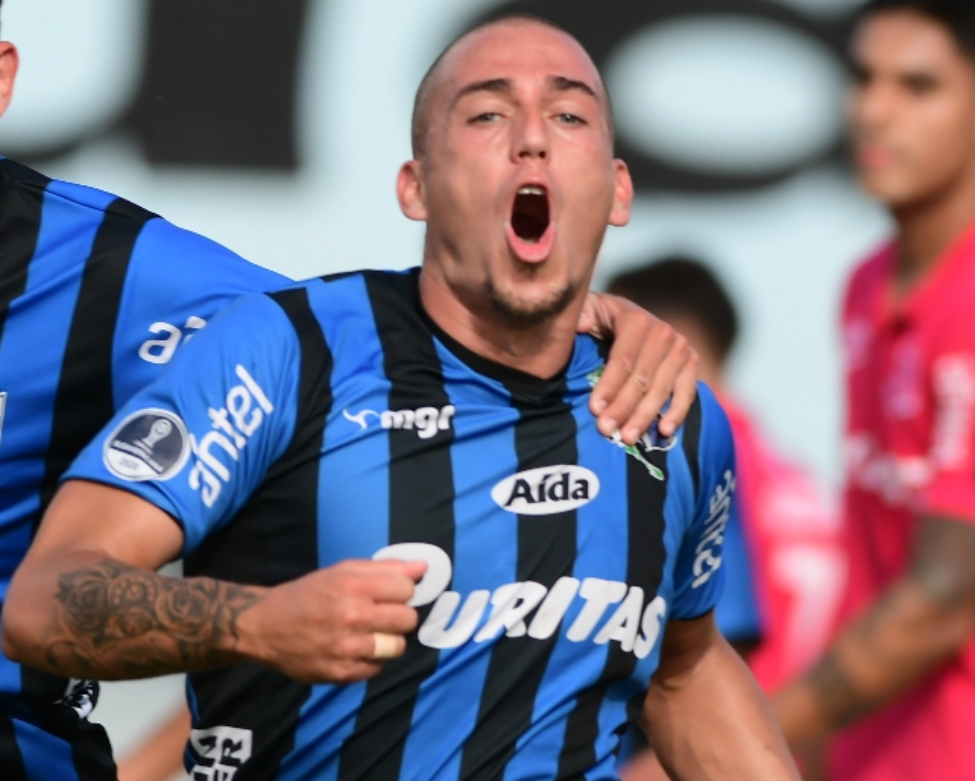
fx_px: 15183
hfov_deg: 3.7
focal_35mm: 526
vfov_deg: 2.9
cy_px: 393
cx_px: 545
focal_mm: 300
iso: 160
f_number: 4.5
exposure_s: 1/1000
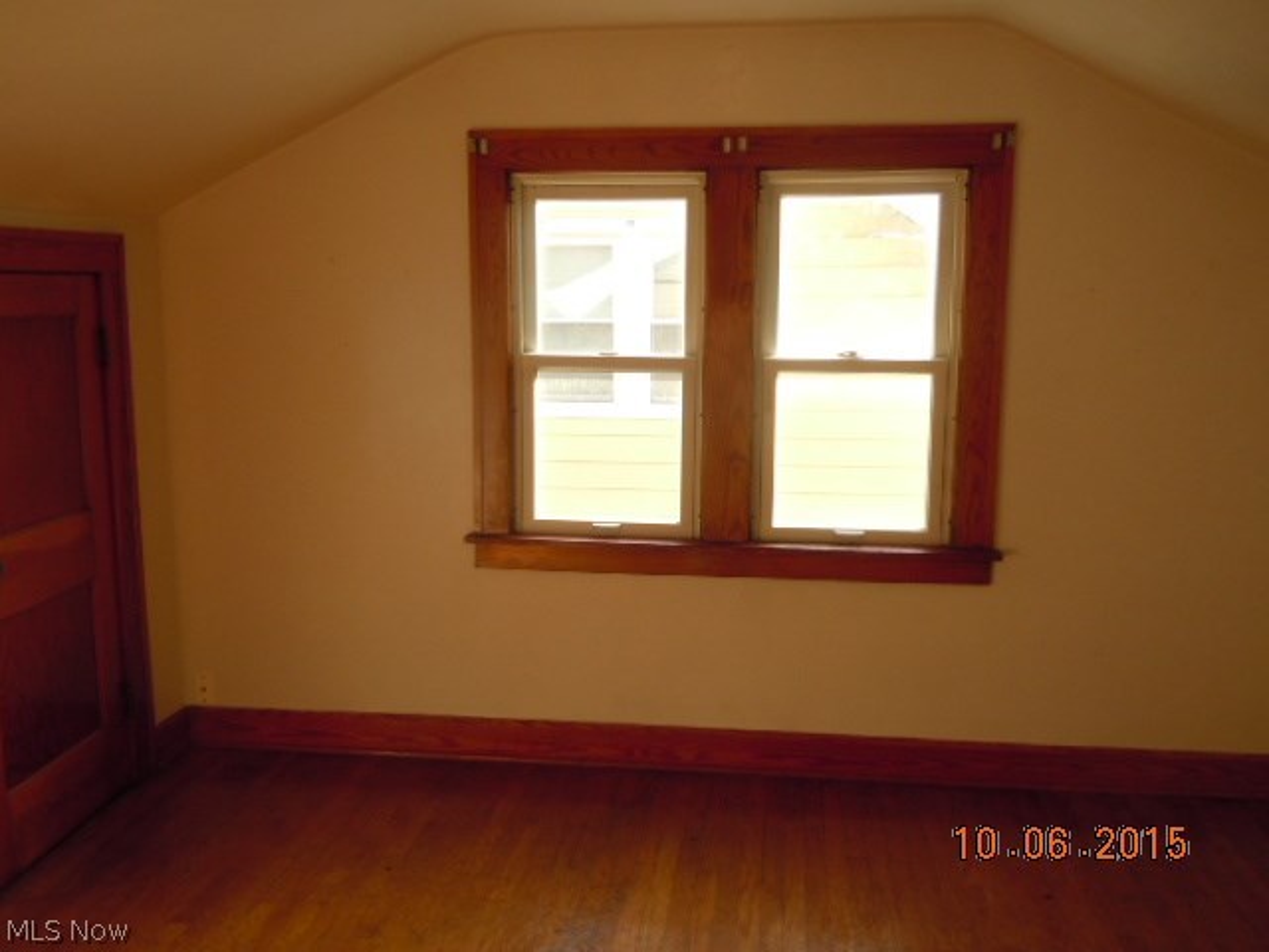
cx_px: 634
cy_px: 476
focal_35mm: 30
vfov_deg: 46.8
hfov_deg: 60.0
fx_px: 1100
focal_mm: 5.4
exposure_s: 1/125
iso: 200
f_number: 3.5
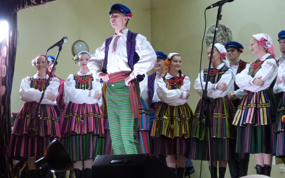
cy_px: 77
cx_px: 158
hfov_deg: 24.1
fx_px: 668
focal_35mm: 86
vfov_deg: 15.2
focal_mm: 12.9
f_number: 3.3
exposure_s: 1/40
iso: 800
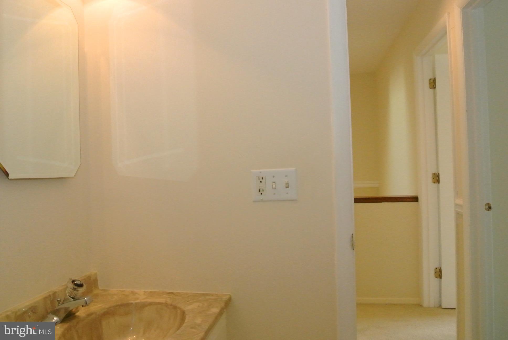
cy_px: 170
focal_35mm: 27
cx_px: 254
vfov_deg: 48.0
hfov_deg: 67.3
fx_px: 381
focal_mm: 10
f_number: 11
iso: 3200
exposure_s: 1/60
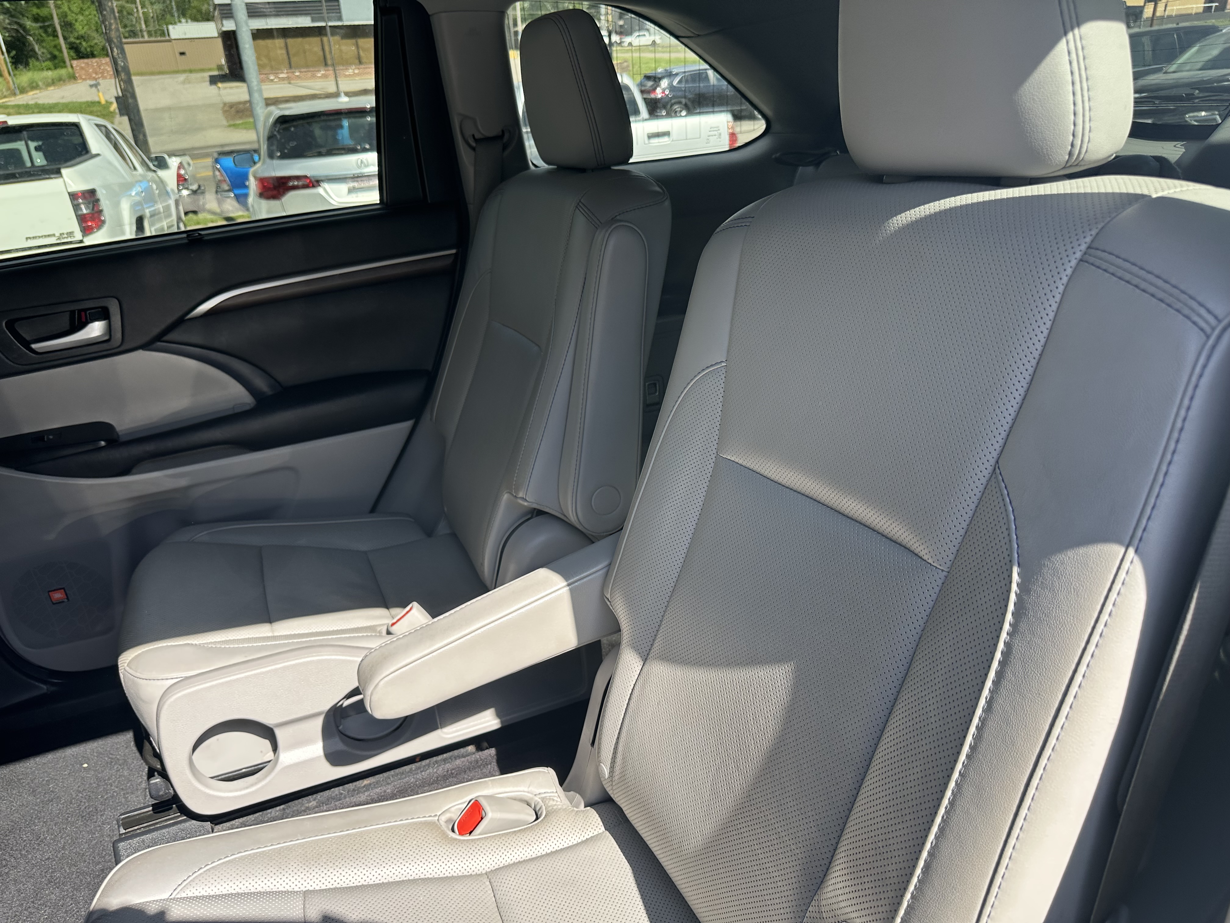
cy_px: 462
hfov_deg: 71.6
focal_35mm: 24
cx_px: 615
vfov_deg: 56.8
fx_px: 853
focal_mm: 6.86
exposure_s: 1/646
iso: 80
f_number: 1.78
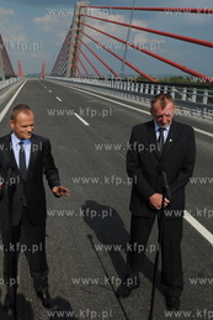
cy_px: 163
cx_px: 53
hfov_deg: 35.2
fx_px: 328
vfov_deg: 51.9
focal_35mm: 37
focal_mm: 24
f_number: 13
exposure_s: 1/640
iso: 320
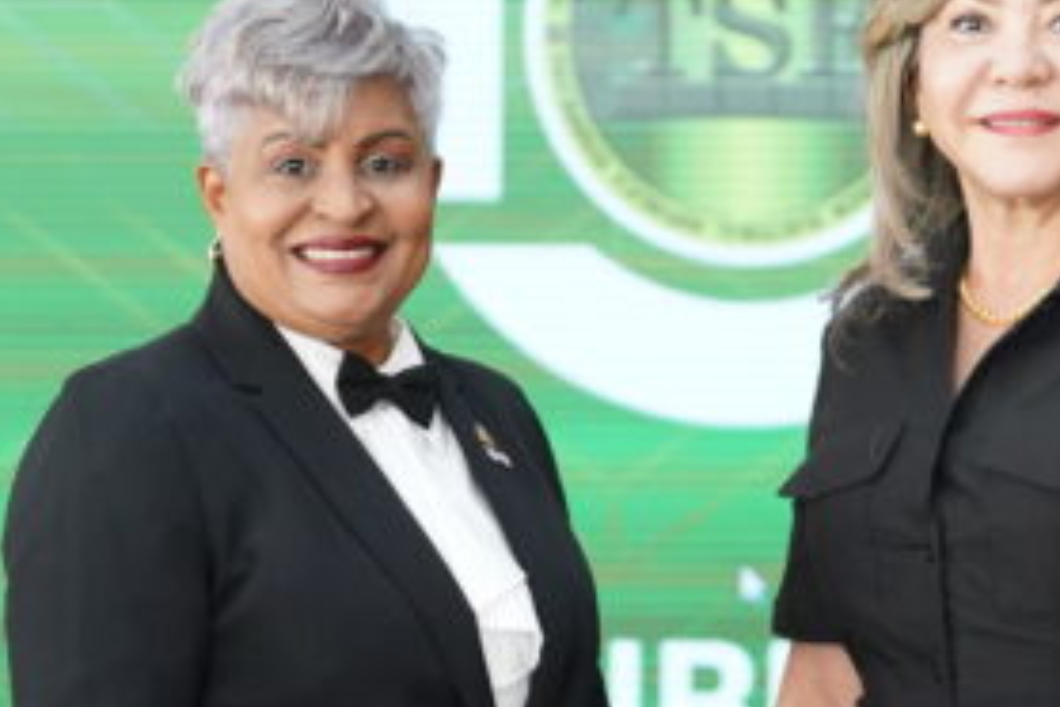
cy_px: 629
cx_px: 771
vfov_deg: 4.7
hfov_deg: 7.1
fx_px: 8568
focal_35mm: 291
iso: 5000
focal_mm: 116
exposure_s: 1/400
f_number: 3.5
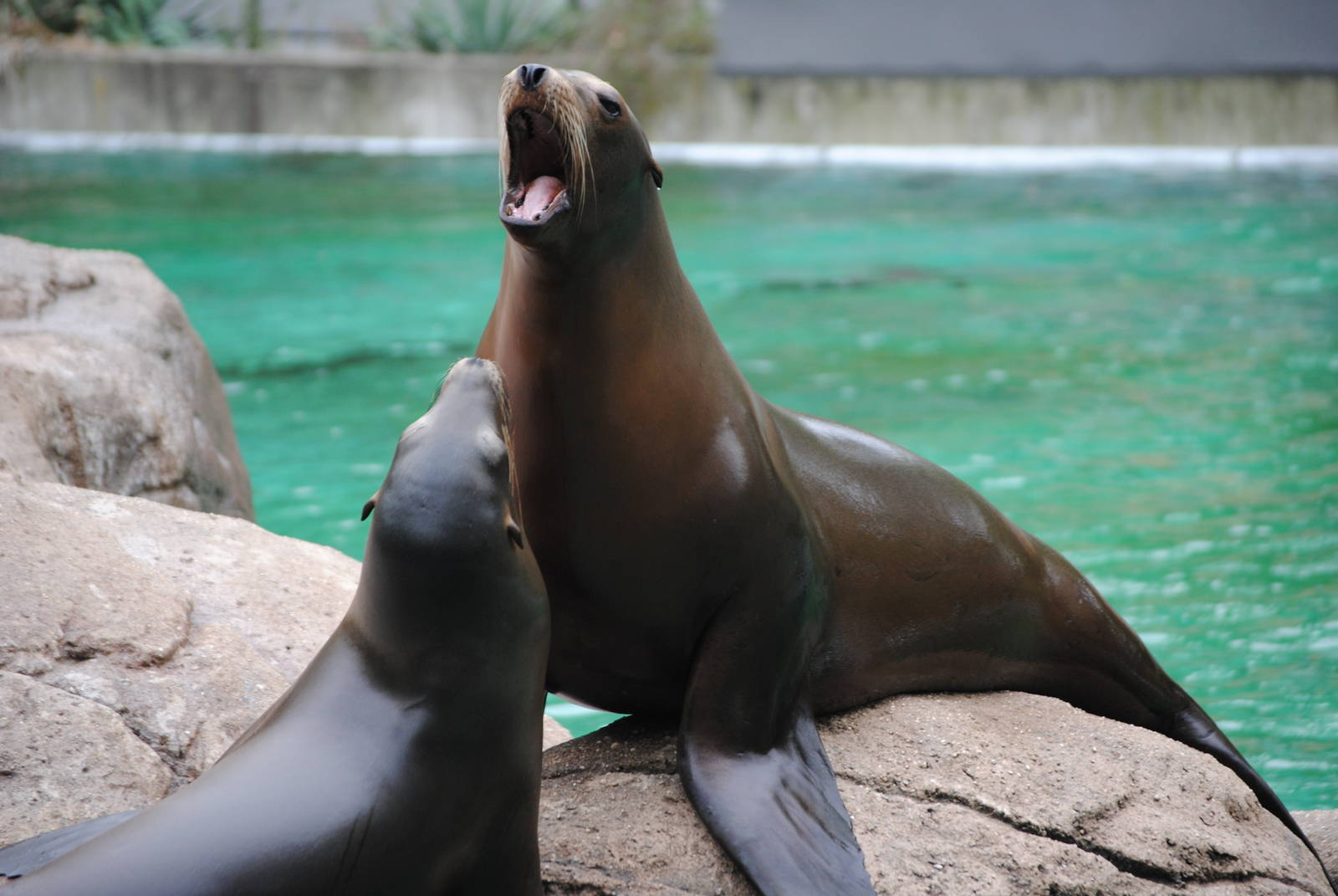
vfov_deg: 8.3
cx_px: 669
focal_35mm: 165
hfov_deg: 12.4
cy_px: 448
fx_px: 6140
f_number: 4.5
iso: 250
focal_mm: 110
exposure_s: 1/125
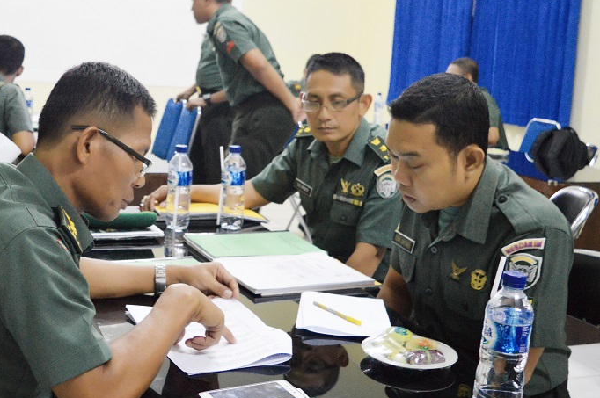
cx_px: 167
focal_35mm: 44
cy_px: 132
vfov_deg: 30.2
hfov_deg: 43.4
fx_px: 732
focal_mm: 20
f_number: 3.5
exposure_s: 1/30
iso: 1600
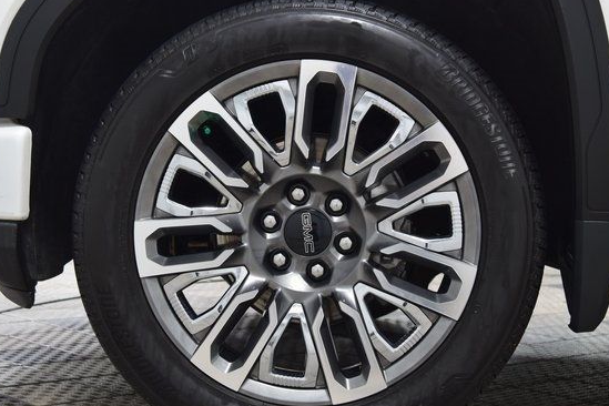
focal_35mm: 77
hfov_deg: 26.3
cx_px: 305
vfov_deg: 17.7
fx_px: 1302
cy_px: 225
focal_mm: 44
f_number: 6.3
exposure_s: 1/15
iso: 720
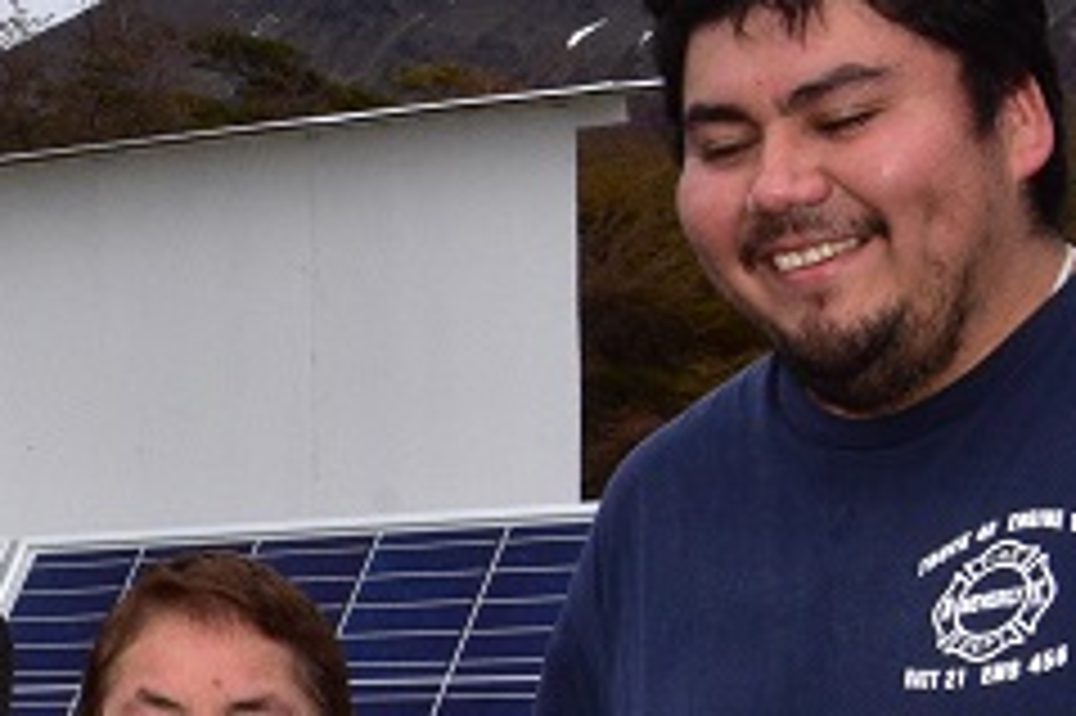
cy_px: 574
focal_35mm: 152
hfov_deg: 13.2
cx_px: -149
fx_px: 4540
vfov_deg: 9.0
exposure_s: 1/250
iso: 1000
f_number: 16
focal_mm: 24
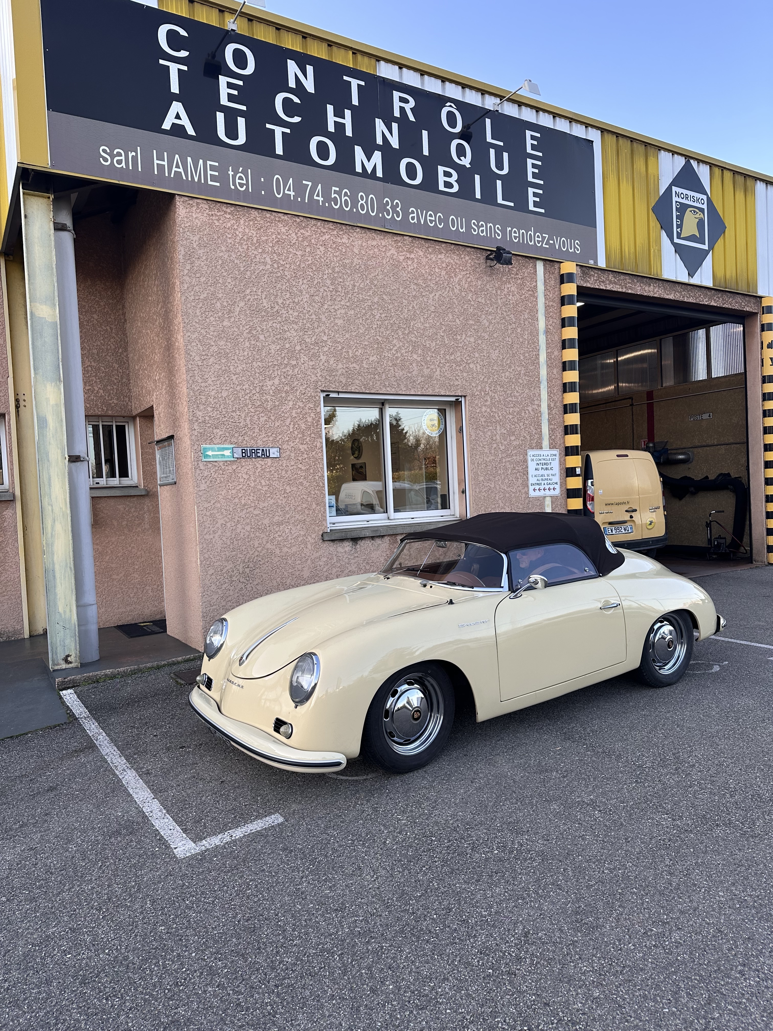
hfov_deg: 56.8
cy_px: 516
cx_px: 386
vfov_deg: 71.6
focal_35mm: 24
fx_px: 715
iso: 80
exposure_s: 1/469
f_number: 1.78
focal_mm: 6.86
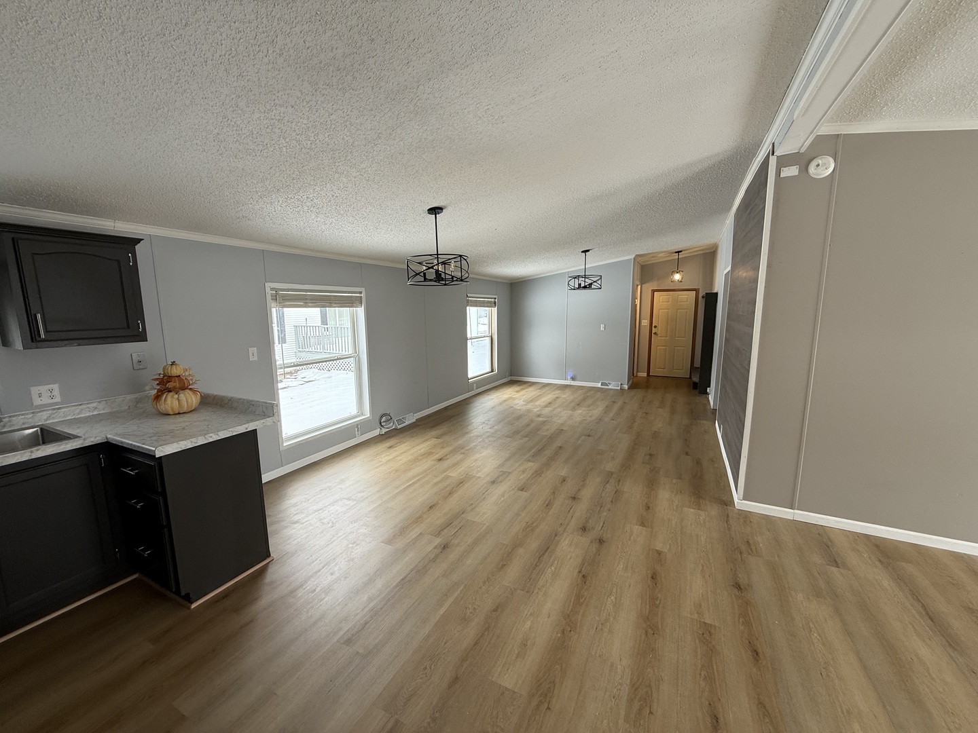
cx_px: 489
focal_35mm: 14
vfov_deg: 85.7
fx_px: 396
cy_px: 366
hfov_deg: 102.1
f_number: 2.2
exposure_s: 1/100
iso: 64
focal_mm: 2.22
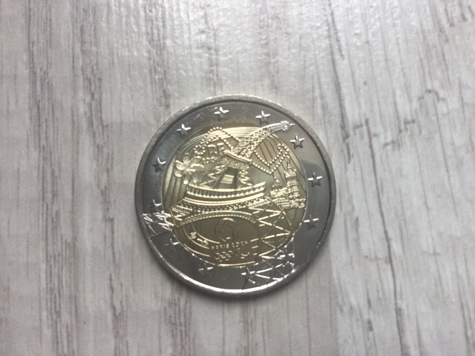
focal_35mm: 31
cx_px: 238
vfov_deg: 45.4
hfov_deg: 58.4
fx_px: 425
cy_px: 178
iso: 40
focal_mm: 3.3
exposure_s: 1/100
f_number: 2.4
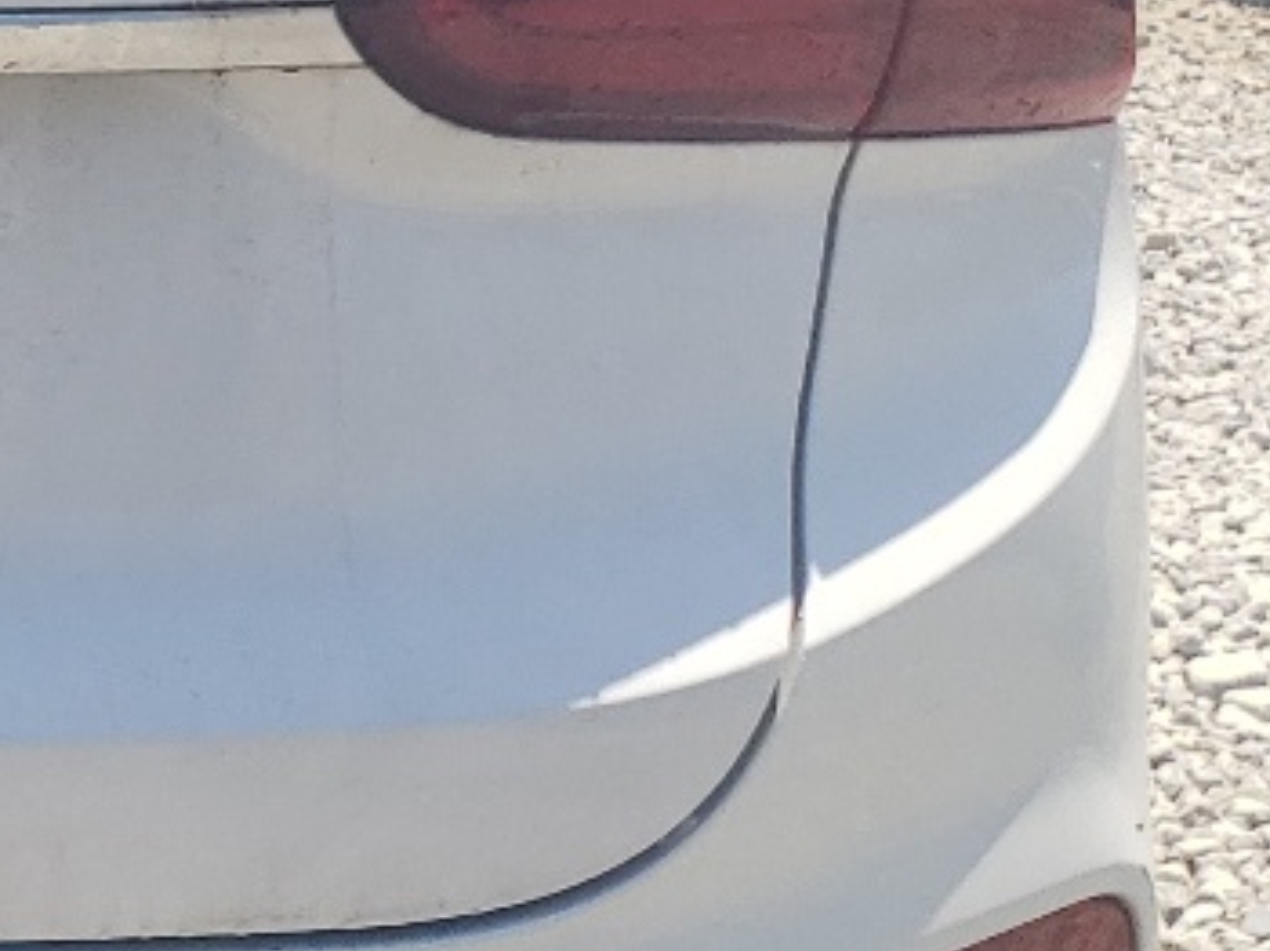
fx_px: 4363
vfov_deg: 12.4
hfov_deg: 14.8
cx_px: -885
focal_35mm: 119
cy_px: 167
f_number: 1.5
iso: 50
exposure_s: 1/2500
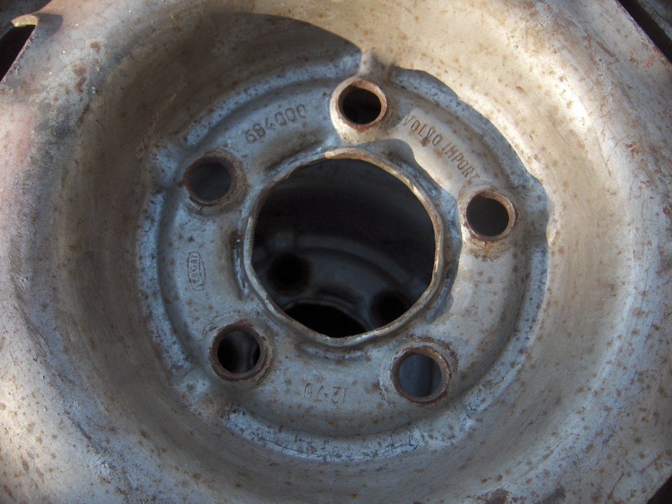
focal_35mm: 39
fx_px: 757
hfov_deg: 47.9
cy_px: 252
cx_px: 336
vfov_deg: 36.8
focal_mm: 8
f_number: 2.8
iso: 112
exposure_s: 1/187
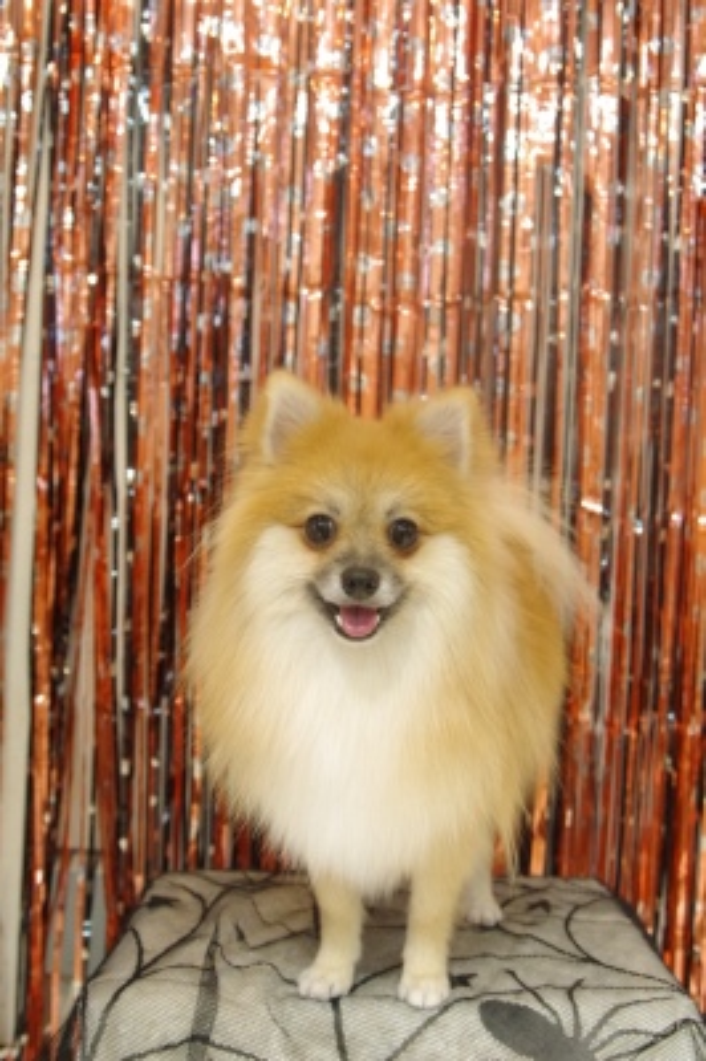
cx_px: 353
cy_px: 530
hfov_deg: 31.8
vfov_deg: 46.4
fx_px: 1238
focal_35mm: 42
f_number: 4
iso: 2500
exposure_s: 1/125
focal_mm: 28
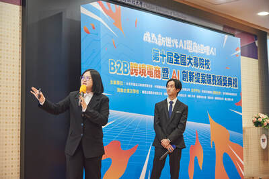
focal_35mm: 62
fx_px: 463
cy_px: 90
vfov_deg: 21.9
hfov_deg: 32.4
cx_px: 134
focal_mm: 62
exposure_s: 1/125
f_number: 4
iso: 1600
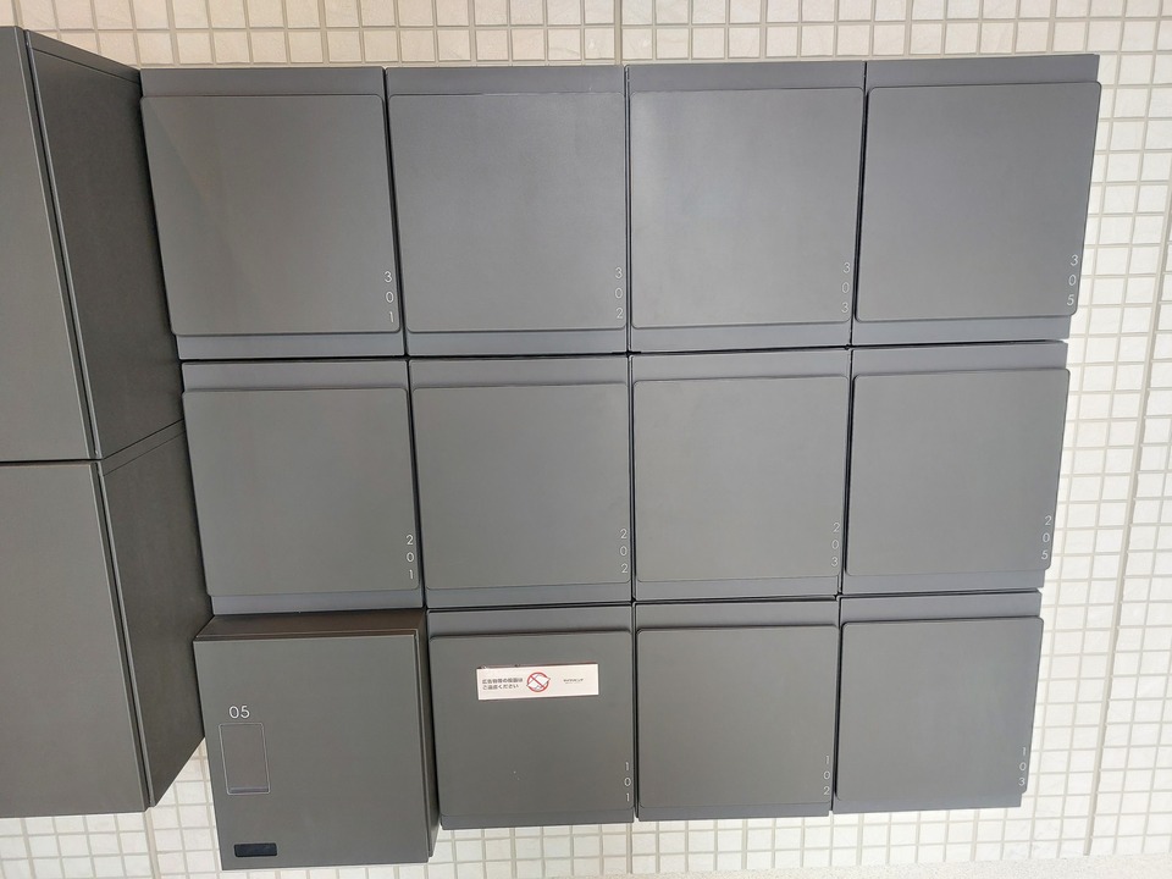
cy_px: 440
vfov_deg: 56.8
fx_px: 813
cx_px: 586
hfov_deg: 71.6
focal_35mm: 24
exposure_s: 1/60
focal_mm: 5.23
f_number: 1.8
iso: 320
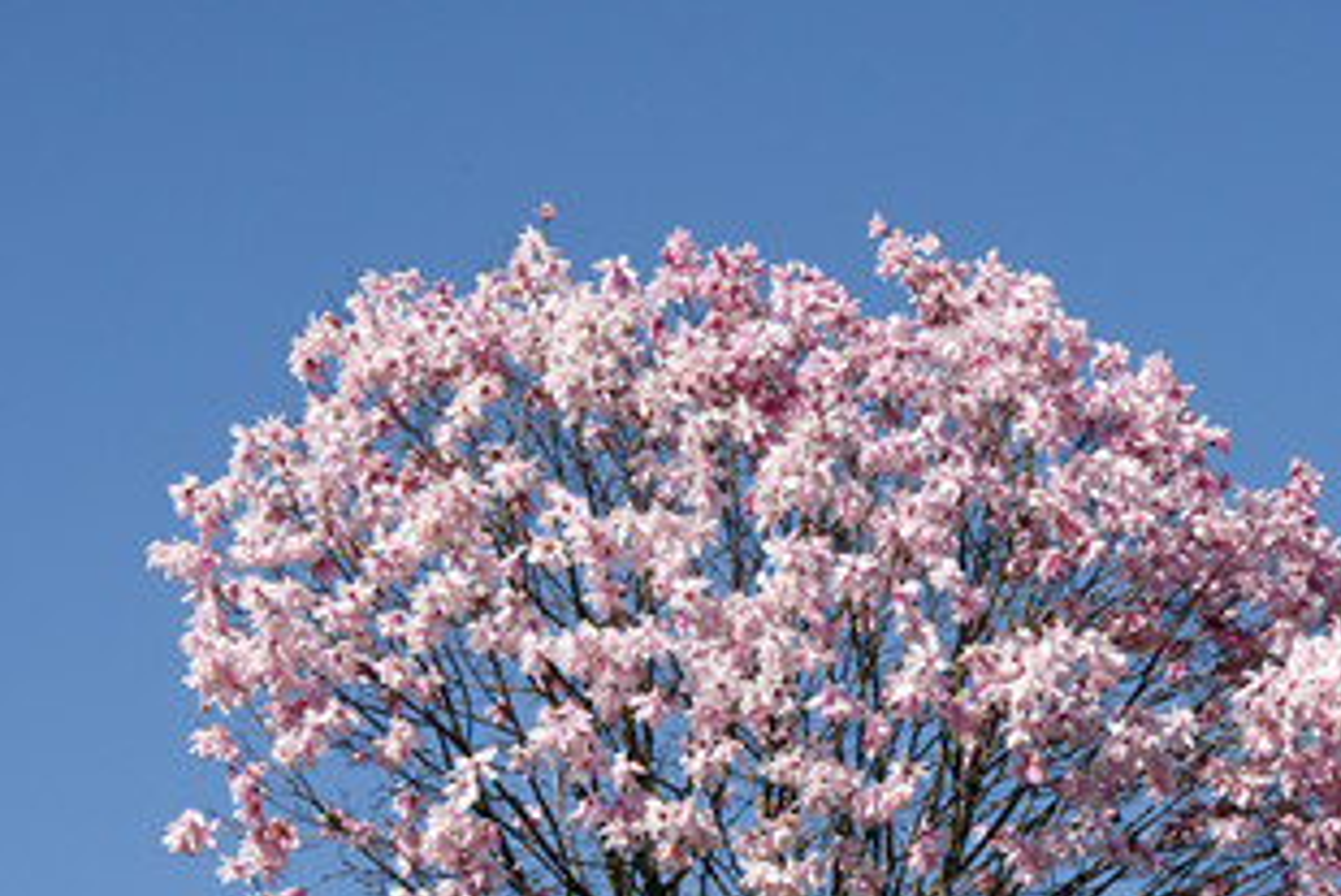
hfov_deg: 14.1
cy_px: 664
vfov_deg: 9.5
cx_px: 904
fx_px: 5404
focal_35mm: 145
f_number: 13
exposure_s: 1/200
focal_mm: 60
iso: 200
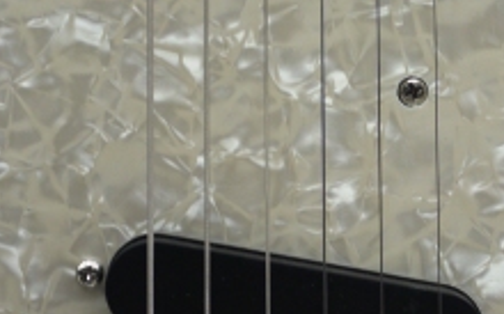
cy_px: 86
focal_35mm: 72
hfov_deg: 28.6
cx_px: 284
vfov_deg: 18.0
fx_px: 988
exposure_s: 1/80
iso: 100
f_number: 3.5
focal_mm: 14
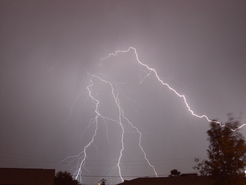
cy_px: 92
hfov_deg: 49.0
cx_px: 123
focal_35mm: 38
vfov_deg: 37.7
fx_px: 270
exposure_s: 8
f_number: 7.6
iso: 100
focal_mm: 8
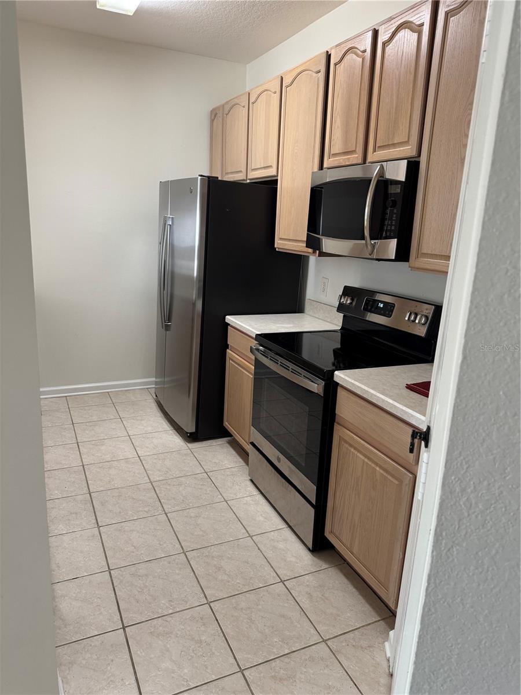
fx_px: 482
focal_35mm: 24
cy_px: 348
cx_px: 260
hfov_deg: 56.8
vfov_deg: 71.6
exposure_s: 1/60
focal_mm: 6.76
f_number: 1.78
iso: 200
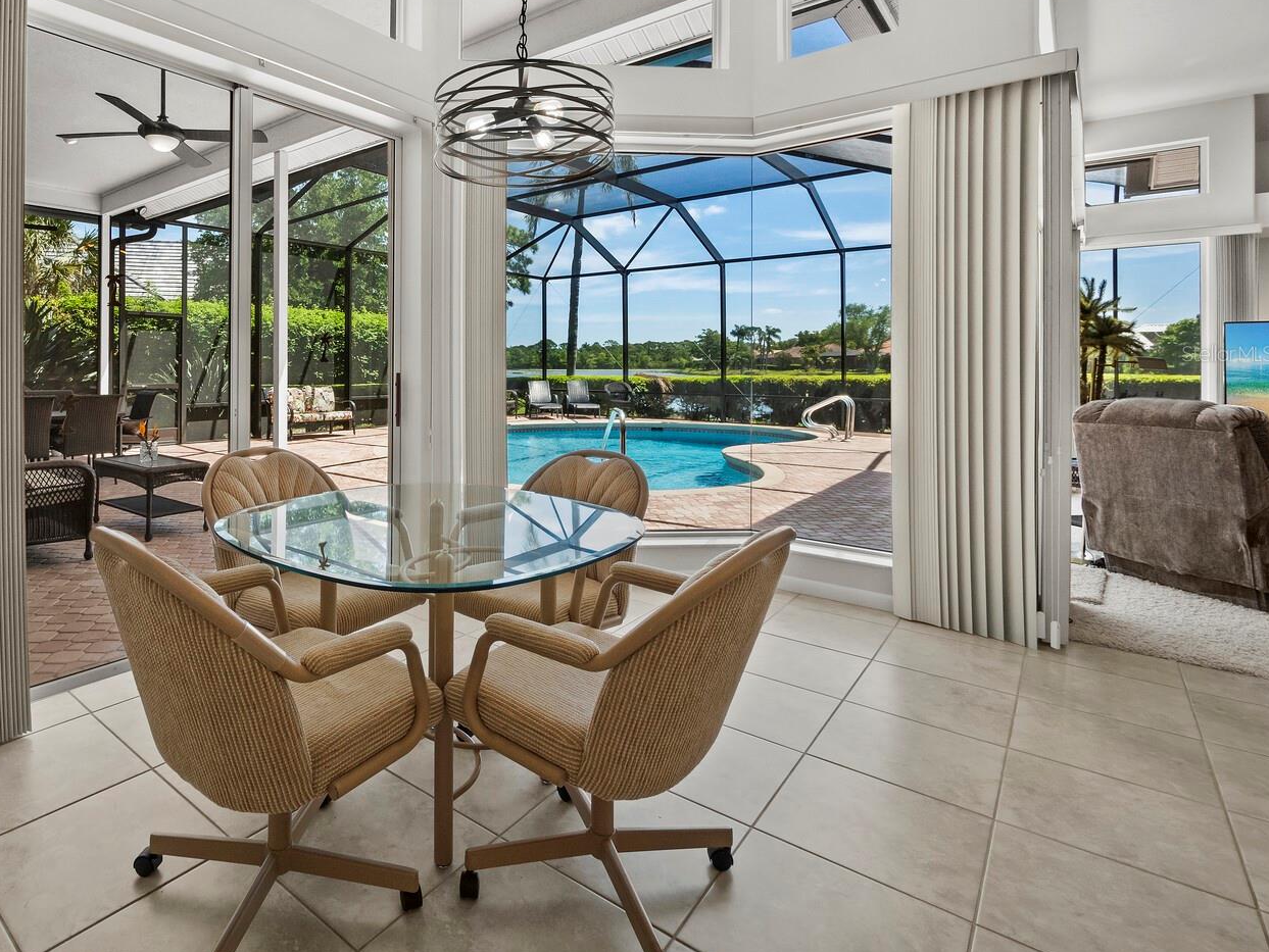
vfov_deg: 70.4
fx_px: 660
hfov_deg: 85.7
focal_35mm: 18
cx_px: 462
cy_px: 353
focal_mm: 7
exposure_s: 1/20
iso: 500
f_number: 10
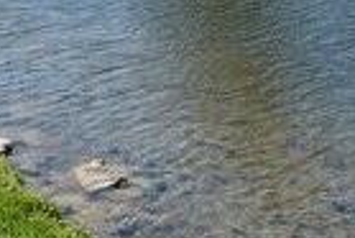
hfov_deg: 14.8
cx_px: 102
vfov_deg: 9.5
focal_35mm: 138
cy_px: -200
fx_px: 1362
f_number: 11
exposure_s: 1/160
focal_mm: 24
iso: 100
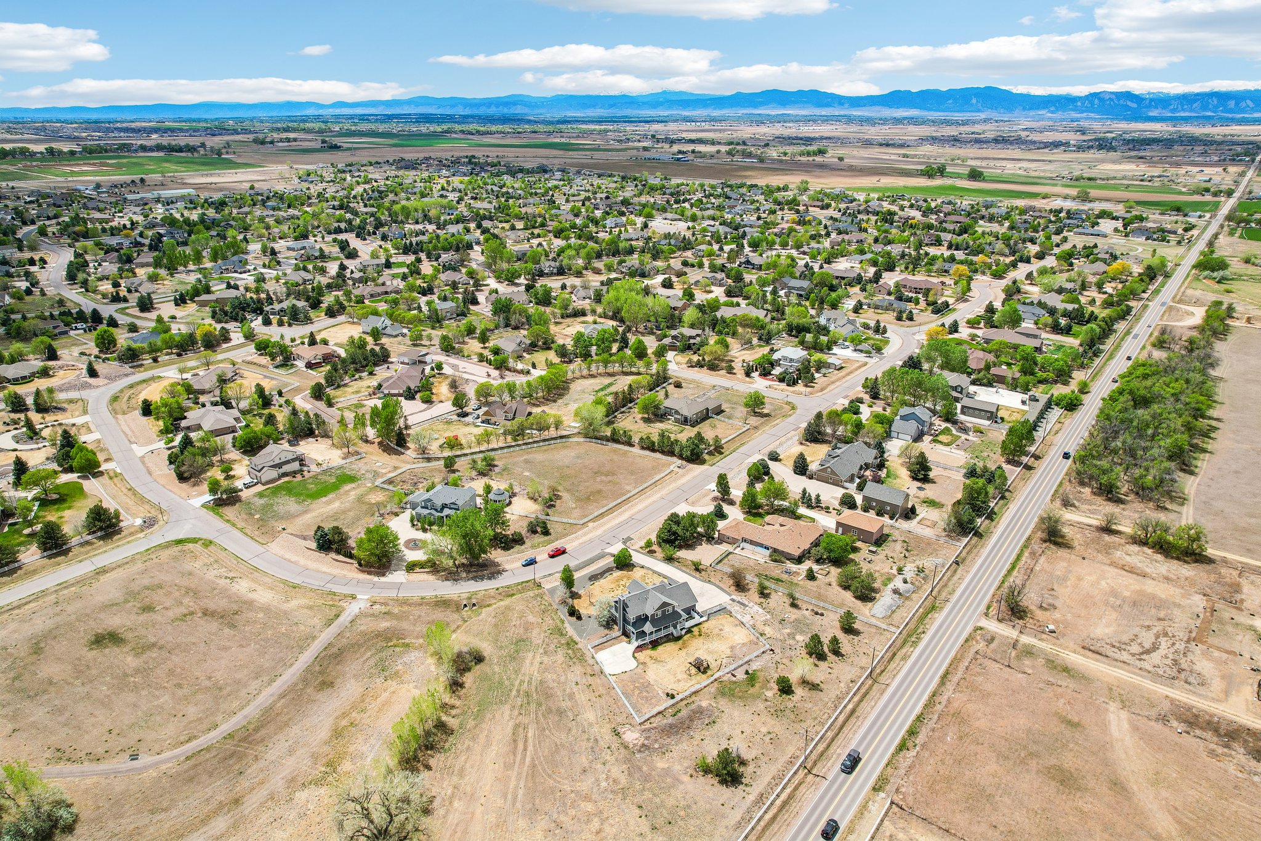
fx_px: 770
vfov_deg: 57.2
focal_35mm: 22
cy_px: 420
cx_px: 630
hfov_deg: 78.6
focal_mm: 8.4
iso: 110
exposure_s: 1/2500
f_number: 2.8
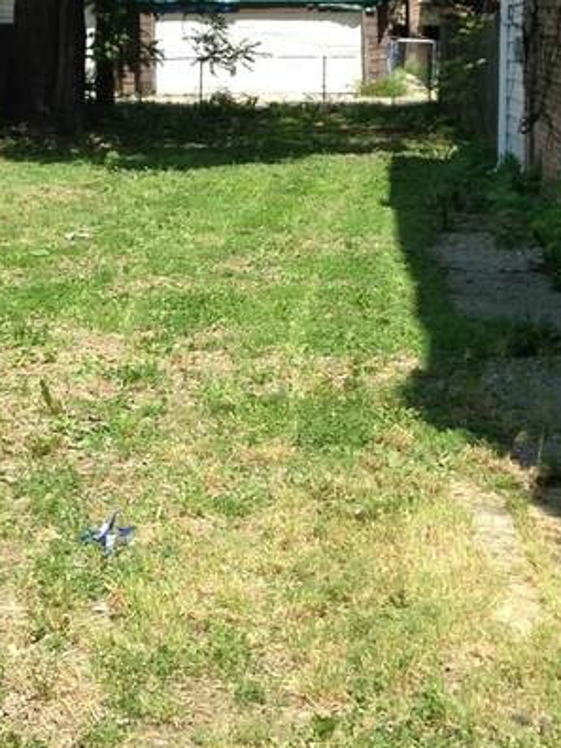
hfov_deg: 16.3
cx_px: 144
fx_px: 1945
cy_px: 157
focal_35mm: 90
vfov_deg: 21.5
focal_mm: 4.12
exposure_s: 1/834
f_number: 2.4
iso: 50
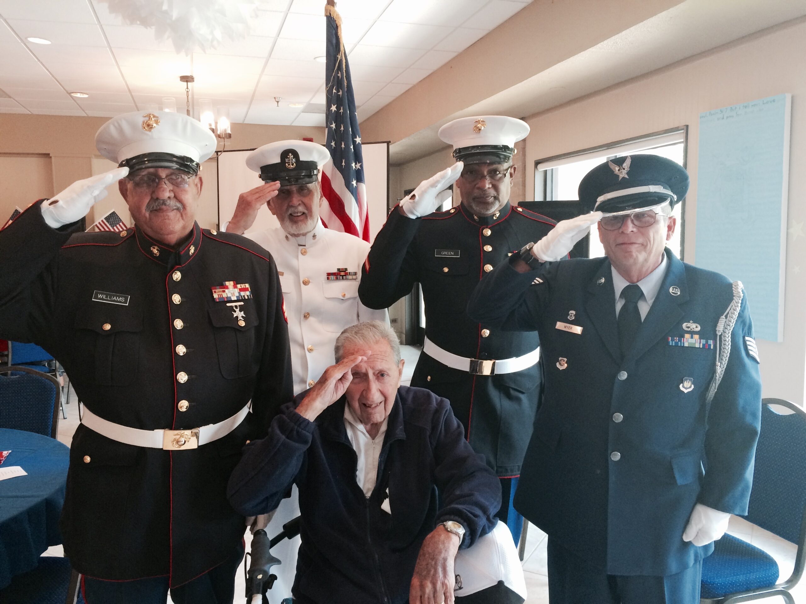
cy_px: 302
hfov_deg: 61.7
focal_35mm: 29
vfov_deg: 48.2
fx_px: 675
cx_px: 403
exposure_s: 1/30
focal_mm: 4.15
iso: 125
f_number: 2.2
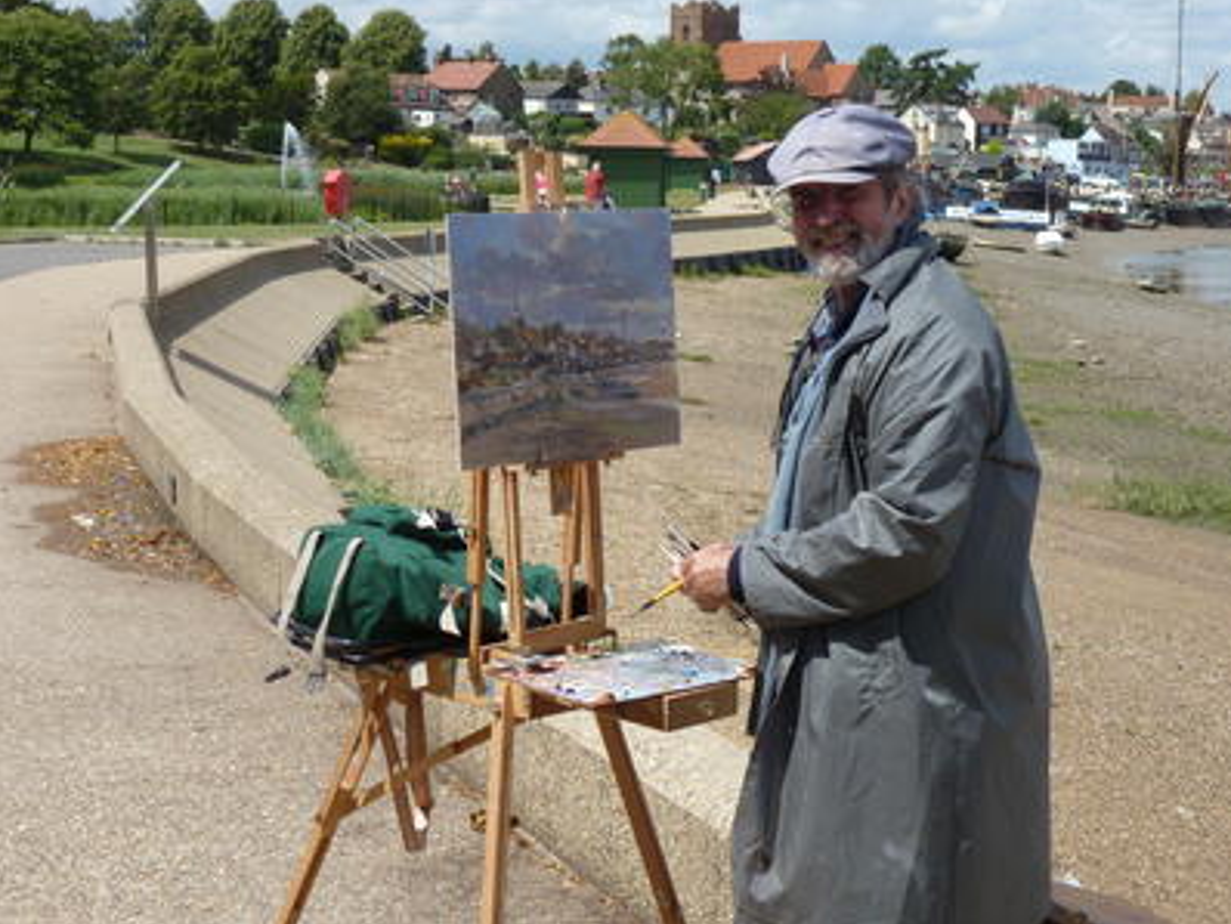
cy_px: 464
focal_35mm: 69
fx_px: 2455
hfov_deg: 28.1
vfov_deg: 21.3
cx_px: 687
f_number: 4.5
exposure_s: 1/500
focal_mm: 10.9
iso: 100
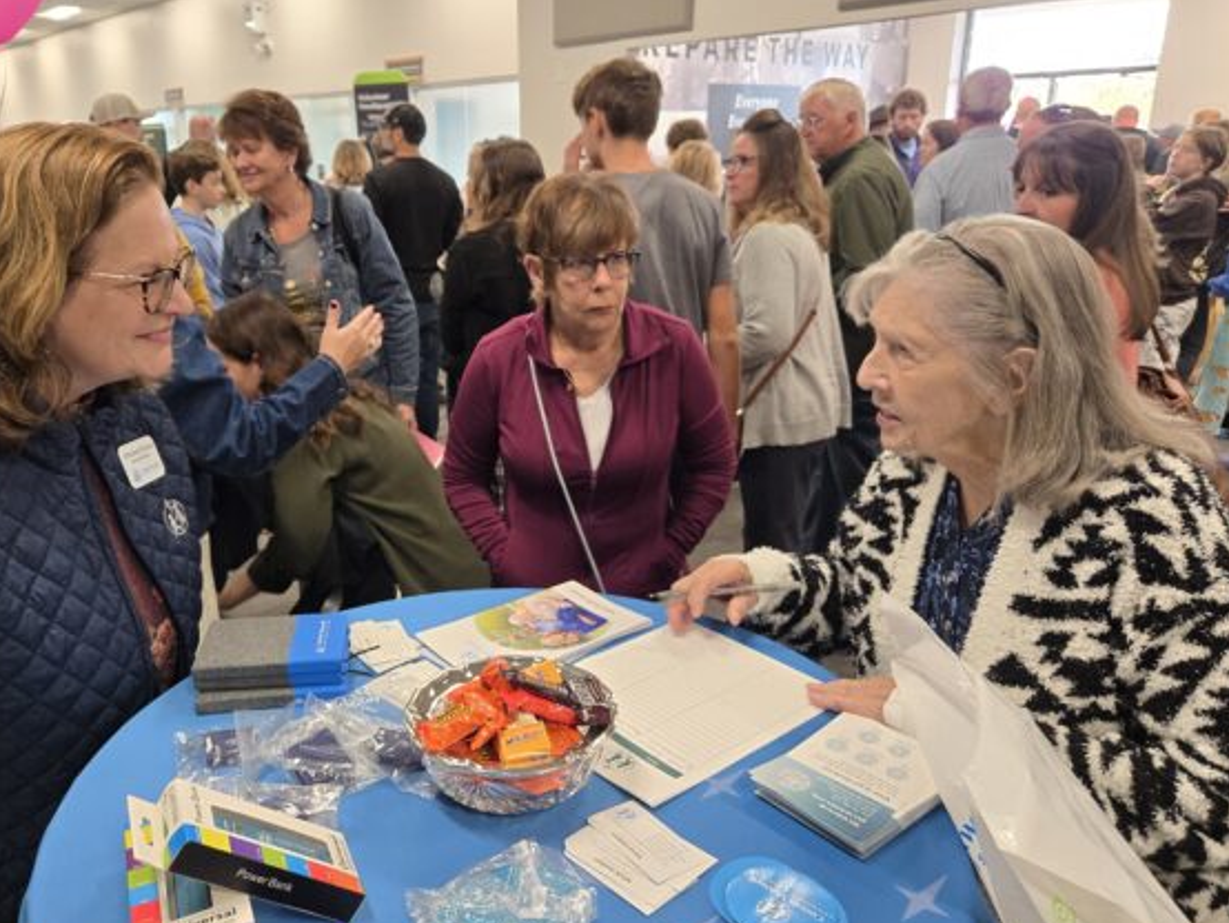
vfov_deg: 51.4
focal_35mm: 27
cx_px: 519
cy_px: 466
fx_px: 959
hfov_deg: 64.9
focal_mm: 5.4
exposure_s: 1/120
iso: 250
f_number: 1.8
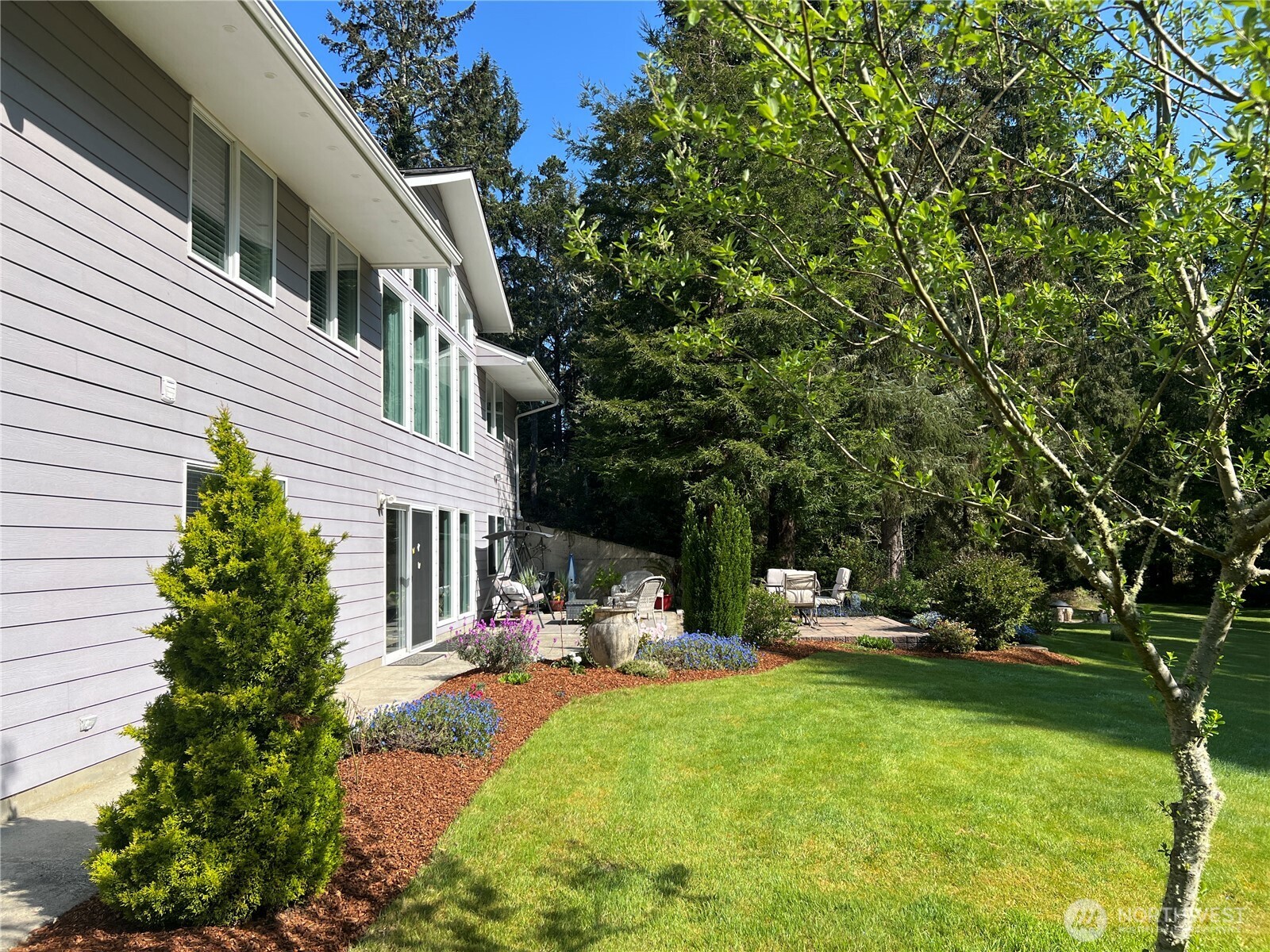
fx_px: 954
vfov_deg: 53.1
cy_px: 476
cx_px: 635
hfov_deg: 67.3
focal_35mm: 26
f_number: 1.5
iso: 50
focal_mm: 5.7
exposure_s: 1/2762
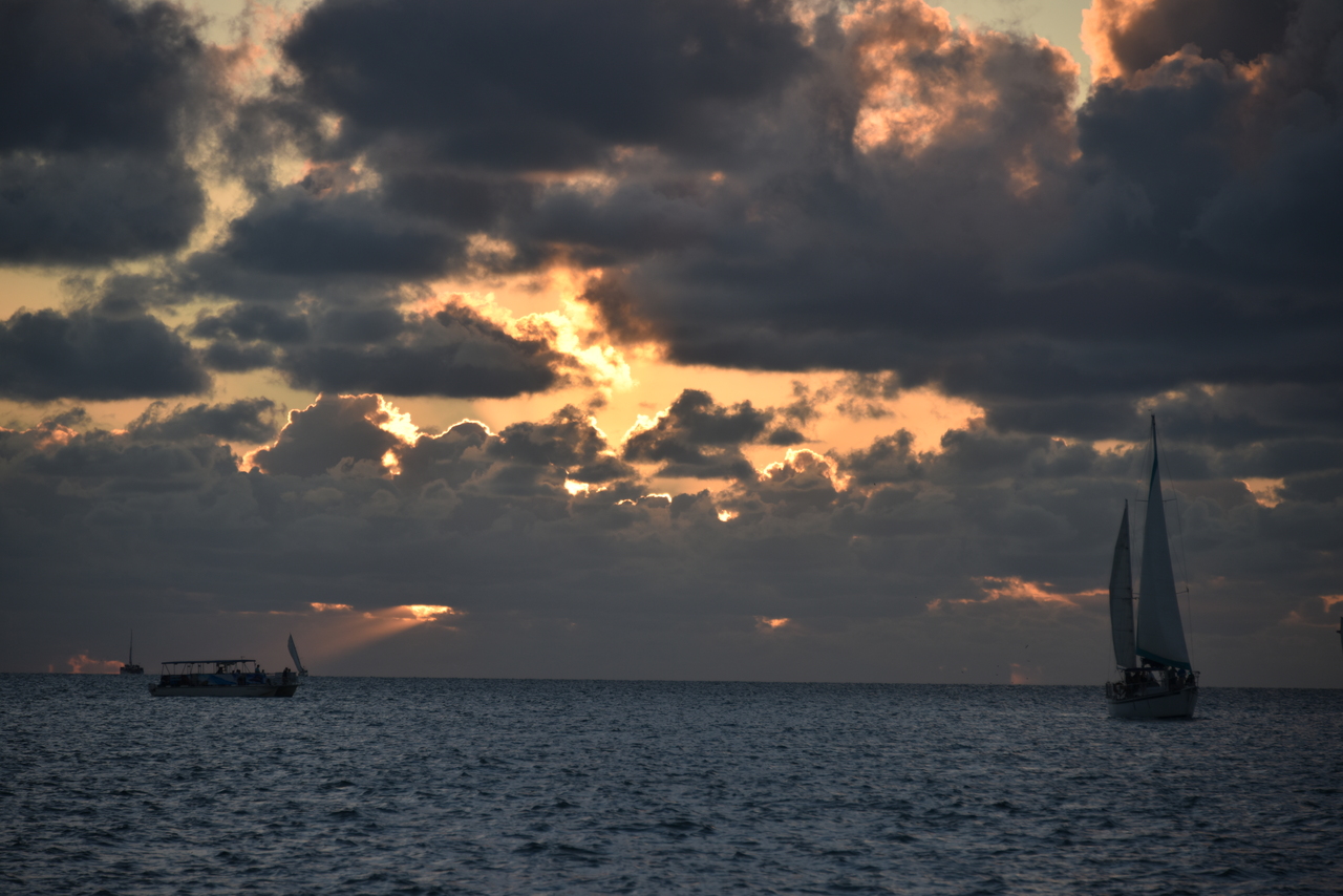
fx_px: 7089
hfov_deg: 10.8
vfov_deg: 7.2
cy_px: 448
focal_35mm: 190
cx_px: 672
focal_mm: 190
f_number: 5.6
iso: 160
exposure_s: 1/400
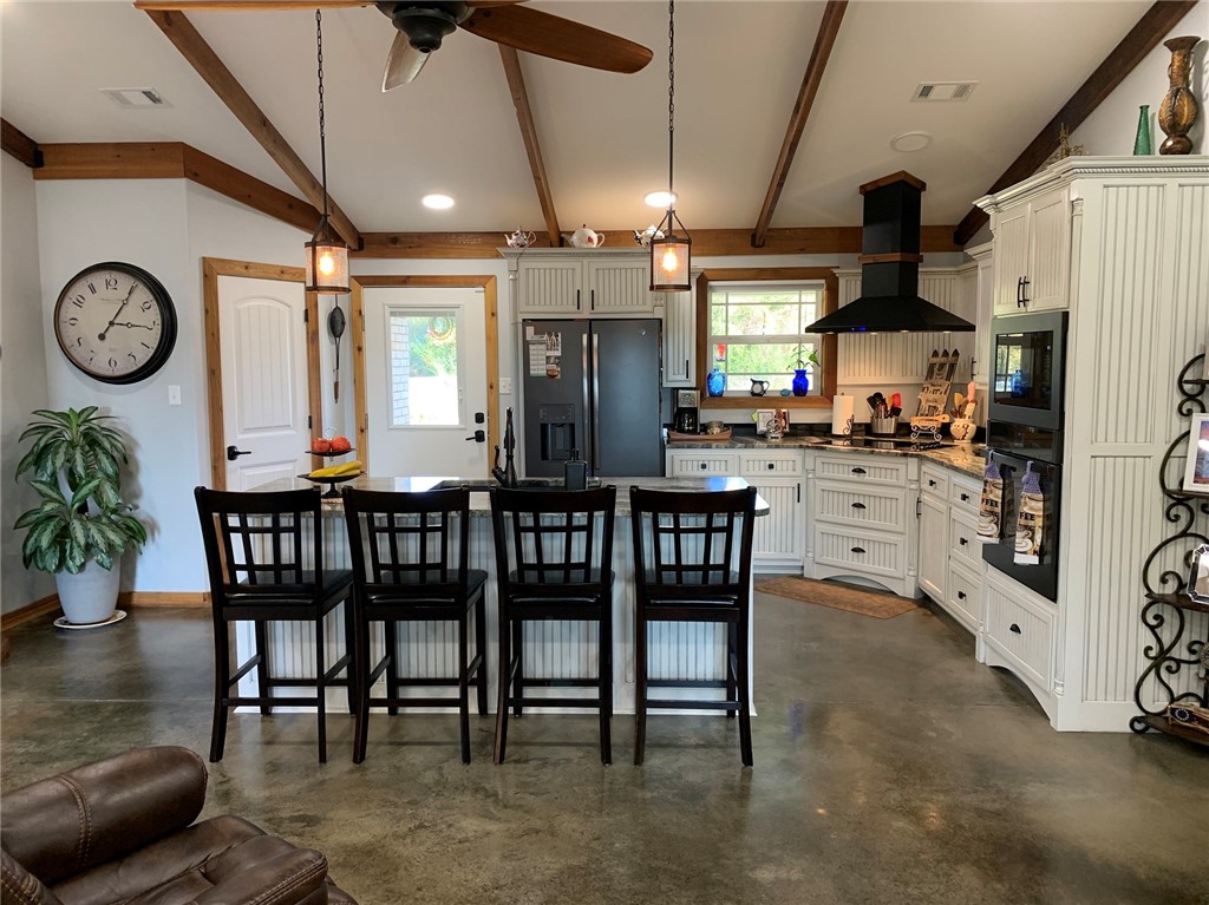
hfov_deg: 67.3
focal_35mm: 26
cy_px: 452
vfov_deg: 53.0
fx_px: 908
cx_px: 604
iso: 125
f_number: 1.8
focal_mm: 4.25
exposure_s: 1/60
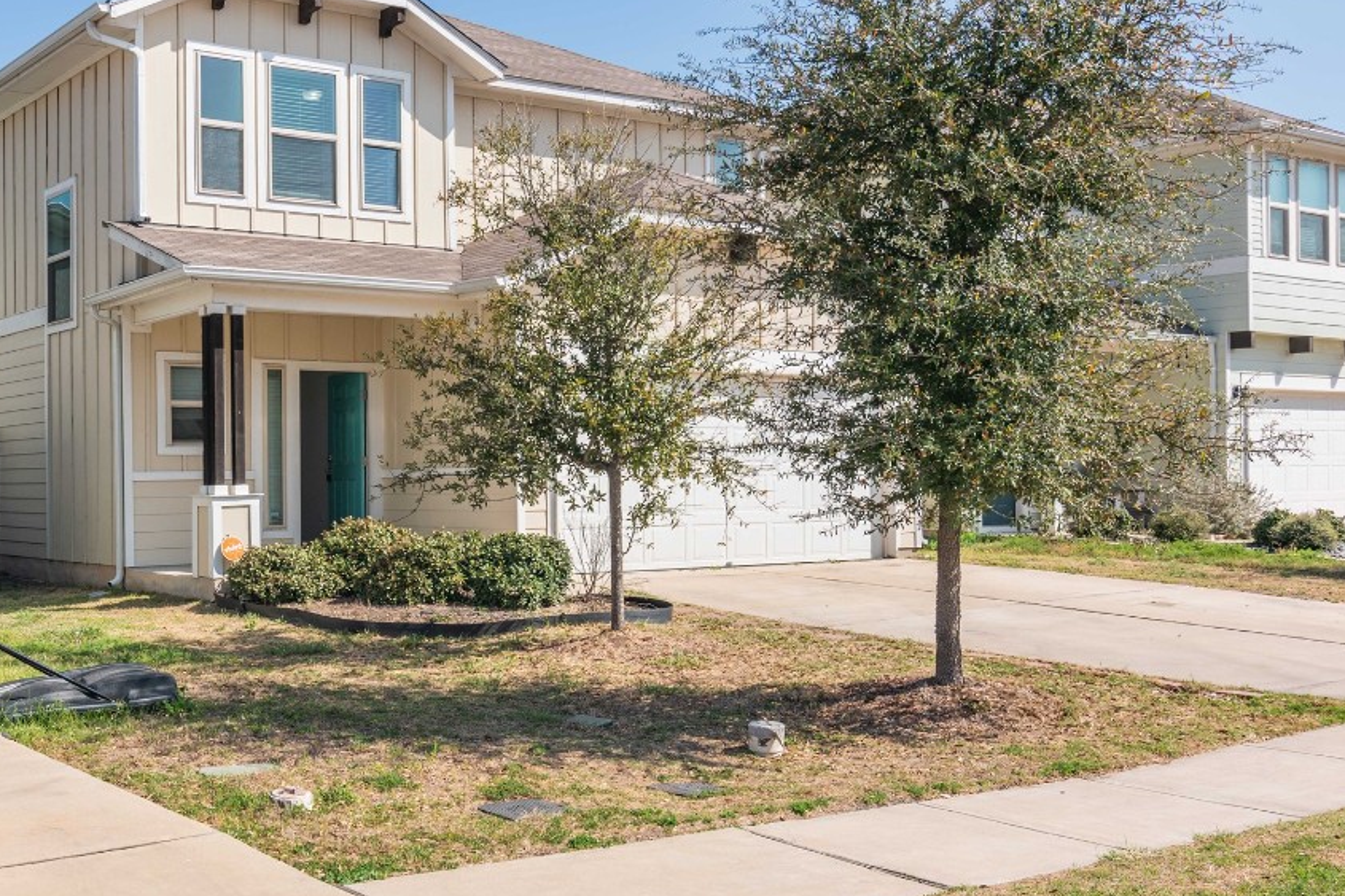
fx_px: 1681
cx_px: 524
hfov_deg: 43.3
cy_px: 554
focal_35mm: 45
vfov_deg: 29.7
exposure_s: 1/320
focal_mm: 22
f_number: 9
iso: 100
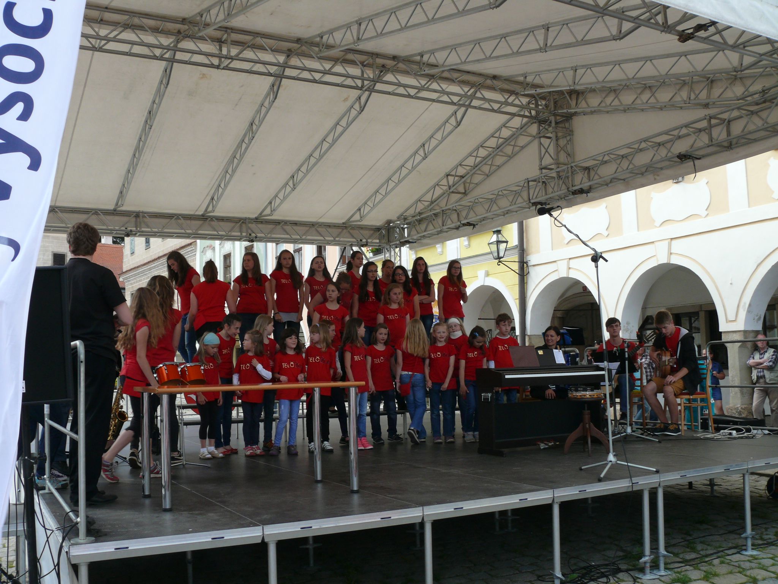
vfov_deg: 40.7
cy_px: 292
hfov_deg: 52.6
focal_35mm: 35
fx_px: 787
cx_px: 389
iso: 100
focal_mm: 7.4
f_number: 4.5
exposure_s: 1/250
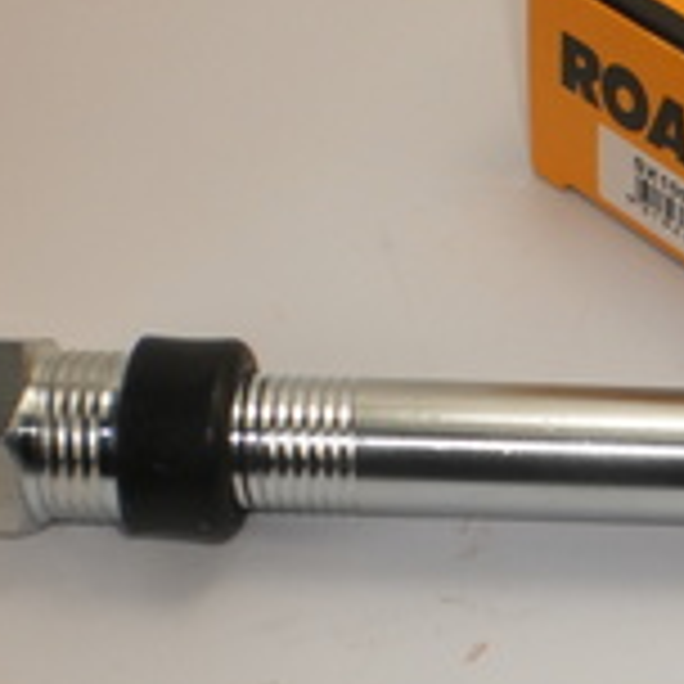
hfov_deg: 19.8
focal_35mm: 84
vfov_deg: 20.6
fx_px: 1878
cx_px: 729
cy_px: 418
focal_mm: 6.3
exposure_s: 1/1000
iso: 100
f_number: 3.1
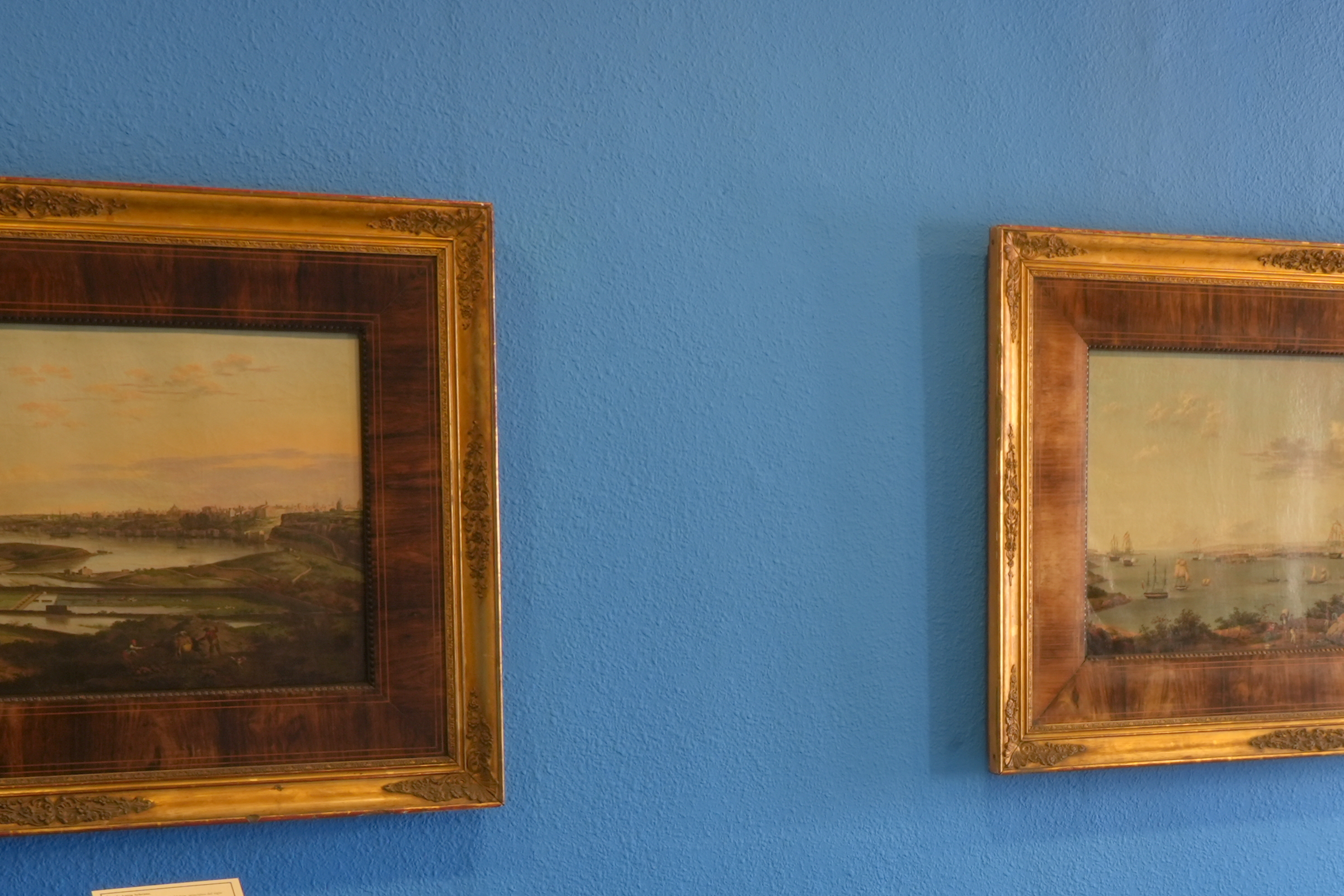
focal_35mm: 66
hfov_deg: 30.2
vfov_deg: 20.1
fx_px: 2464
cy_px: 856
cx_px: 957
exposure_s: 1.6
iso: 200
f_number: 20
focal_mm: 28
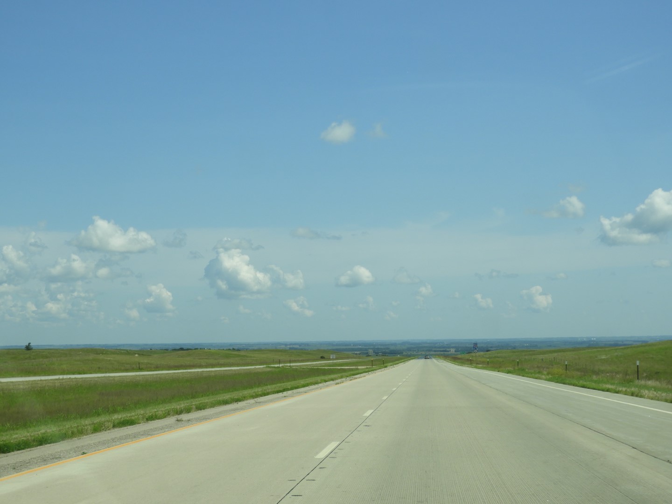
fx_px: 1262
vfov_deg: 22.6
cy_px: 252
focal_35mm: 65
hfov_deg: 29.8
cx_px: 336
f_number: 4.2
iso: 100
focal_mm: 11.6
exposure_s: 1/1000
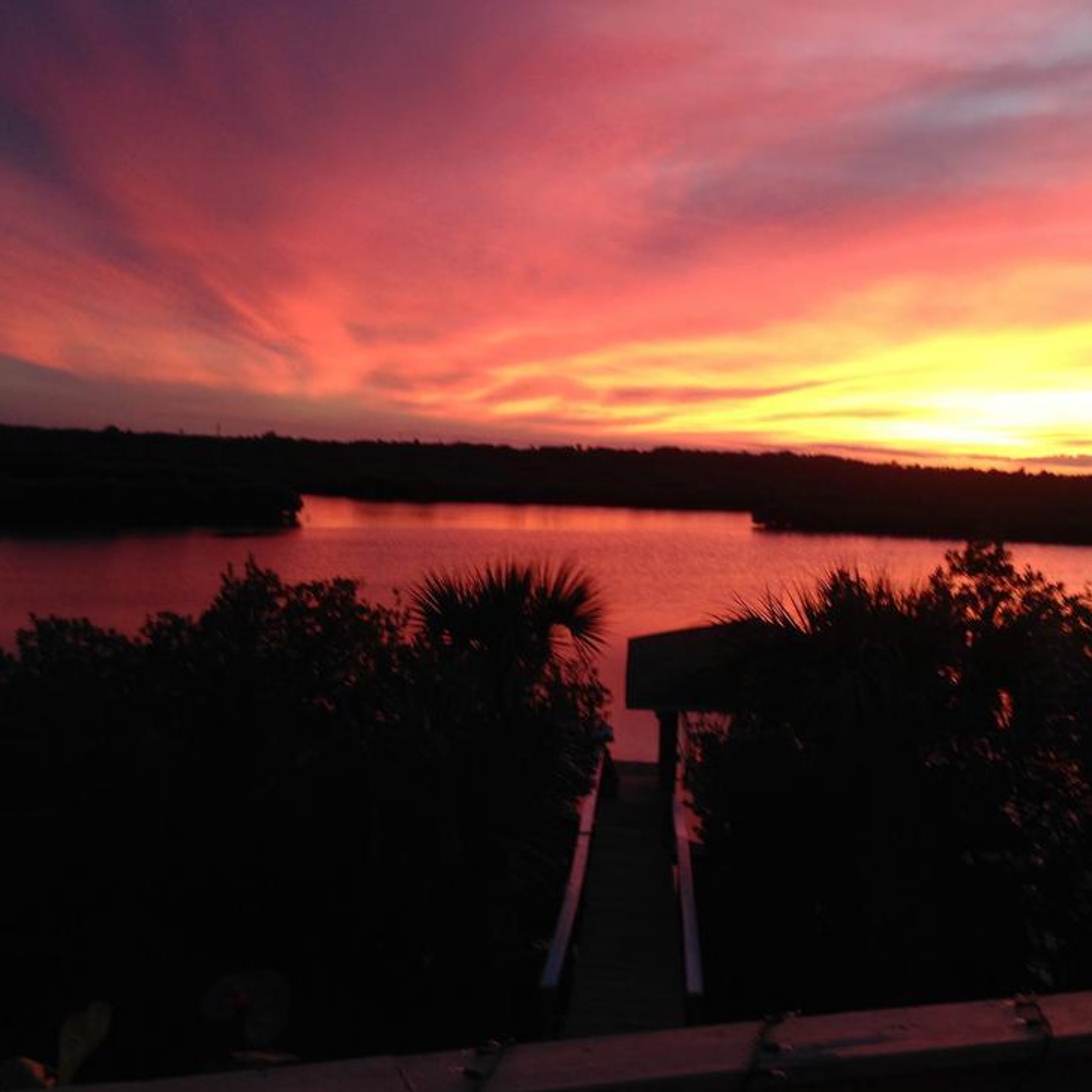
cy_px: 530
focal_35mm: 41
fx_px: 1463
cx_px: 638
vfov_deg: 40.9
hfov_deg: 40.8
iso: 50
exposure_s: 1/24
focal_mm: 4.12
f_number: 2.4
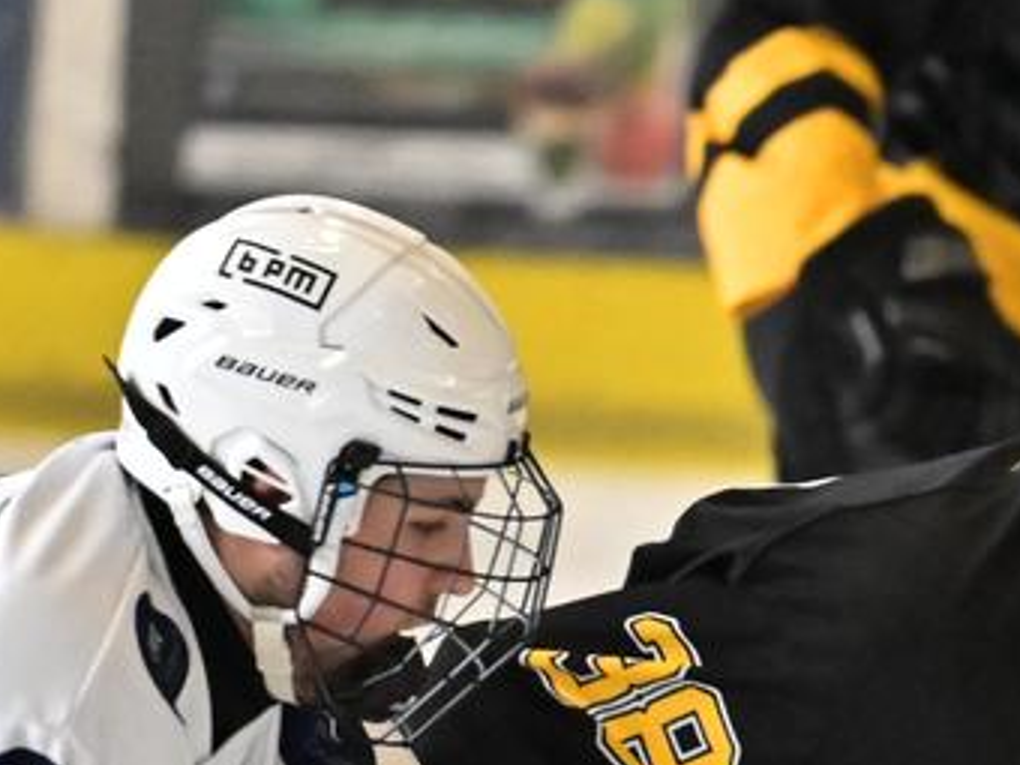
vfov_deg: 1.4
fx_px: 32000
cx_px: 1179
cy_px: 1410
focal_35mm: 1086
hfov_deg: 1.8
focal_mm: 200
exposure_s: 1/1250
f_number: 2.8
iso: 4000
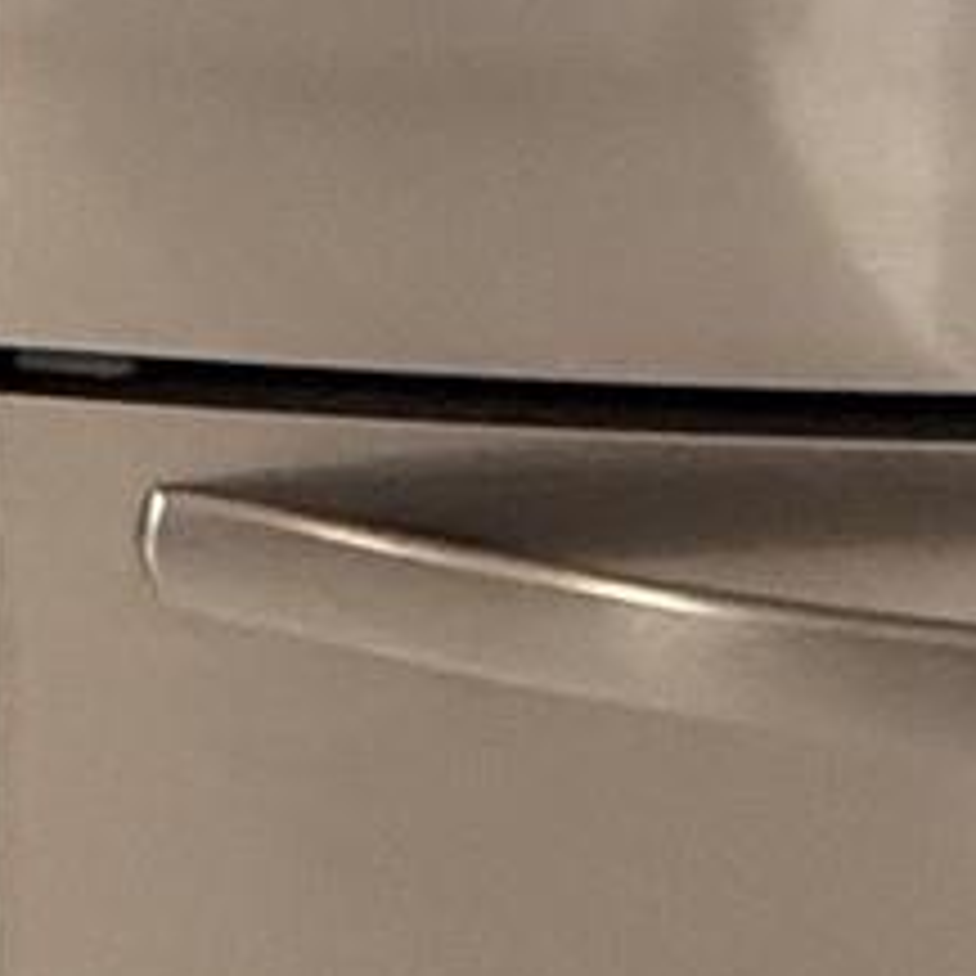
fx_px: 3732
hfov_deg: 10.5
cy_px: -2055
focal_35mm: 117
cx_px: -1965
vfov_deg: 10.2
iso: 125
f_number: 2.2
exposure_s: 1/99
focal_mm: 2.22
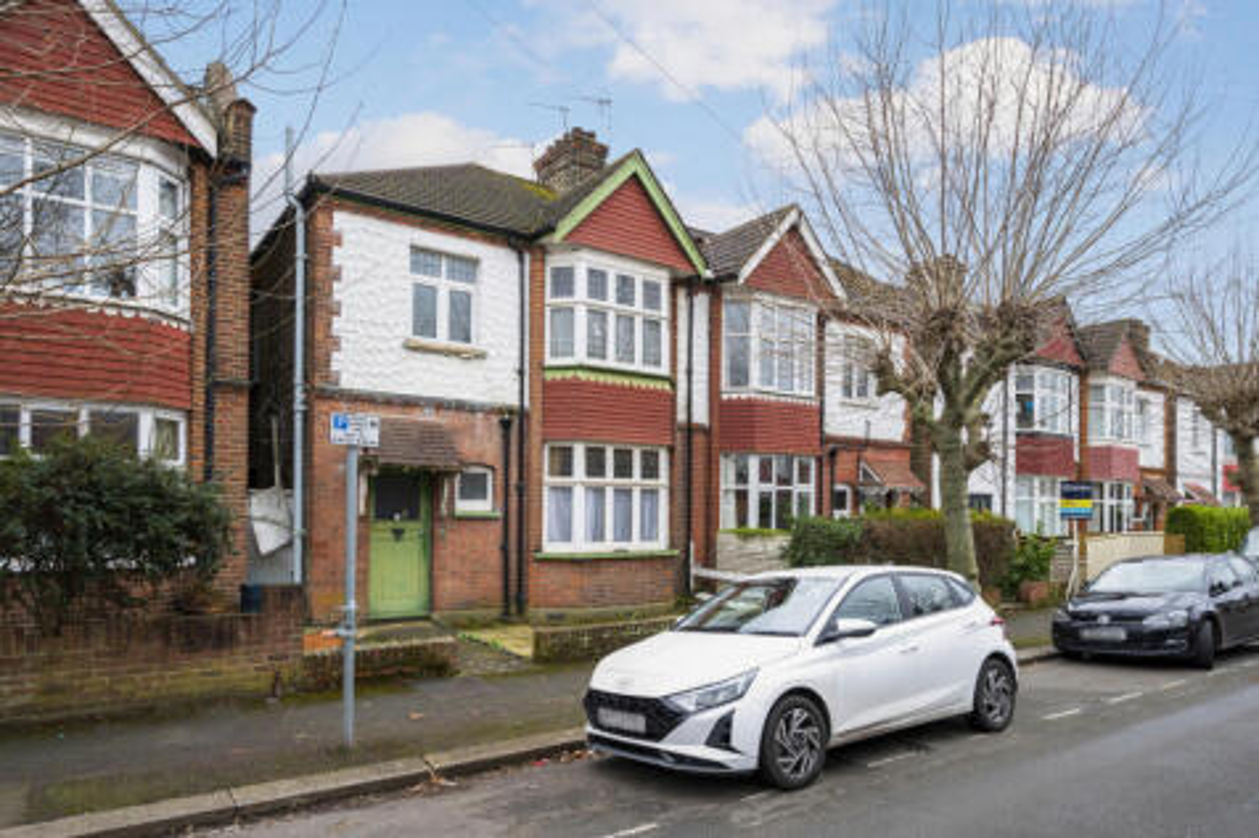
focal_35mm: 20
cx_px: 630
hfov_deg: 85.4
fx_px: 682
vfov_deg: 63.2
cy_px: 419
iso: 400
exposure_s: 1/60
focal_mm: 19.5
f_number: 8
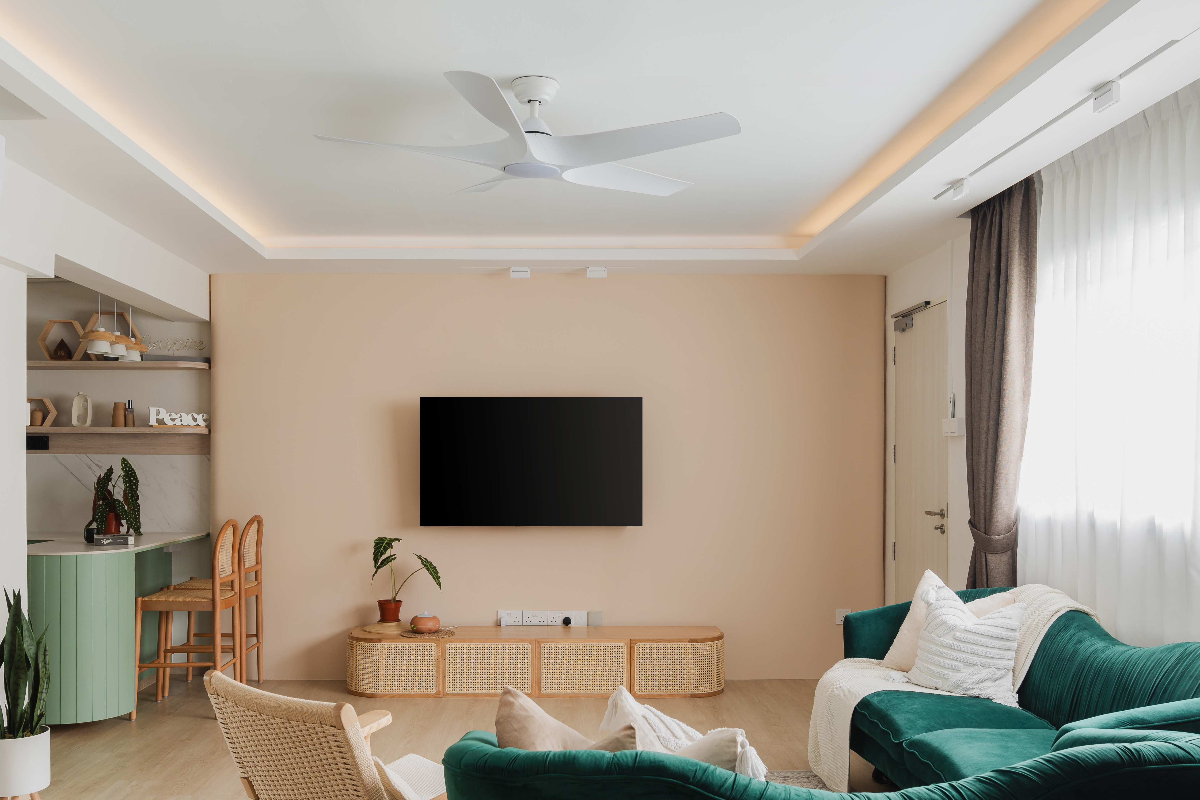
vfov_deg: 41.4
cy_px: 467
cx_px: 539
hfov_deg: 59.1
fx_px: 1056
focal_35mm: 32
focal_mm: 23.5
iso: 100
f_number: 8
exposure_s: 1/2
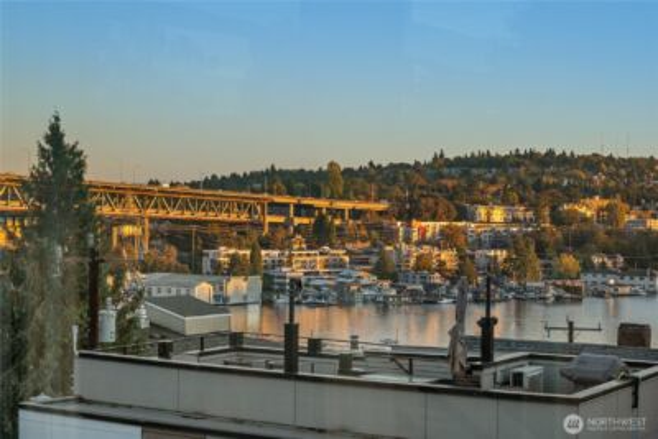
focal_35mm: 70
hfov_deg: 28.8
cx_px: 329
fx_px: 1280
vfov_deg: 19.5
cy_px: 220
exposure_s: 1/125
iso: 320
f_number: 9
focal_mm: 70
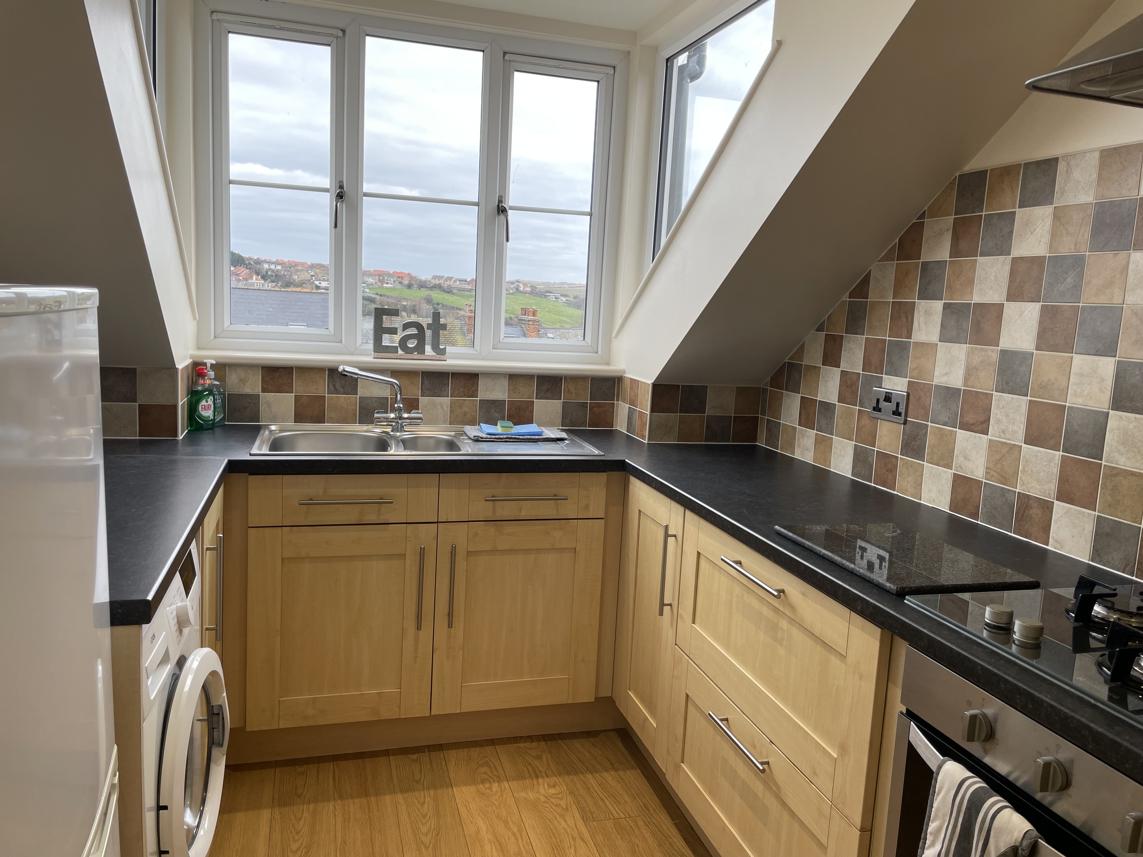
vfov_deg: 53.1
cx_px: 572
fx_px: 859
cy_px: 428
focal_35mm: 26
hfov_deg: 67.3
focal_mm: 4.2
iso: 32
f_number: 1.6
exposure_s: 1/158
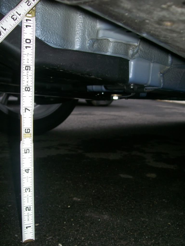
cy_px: 123
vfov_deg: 51.4
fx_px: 257
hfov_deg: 39.7
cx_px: 92
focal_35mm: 36
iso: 80
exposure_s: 1/64
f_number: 2.7
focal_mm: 6
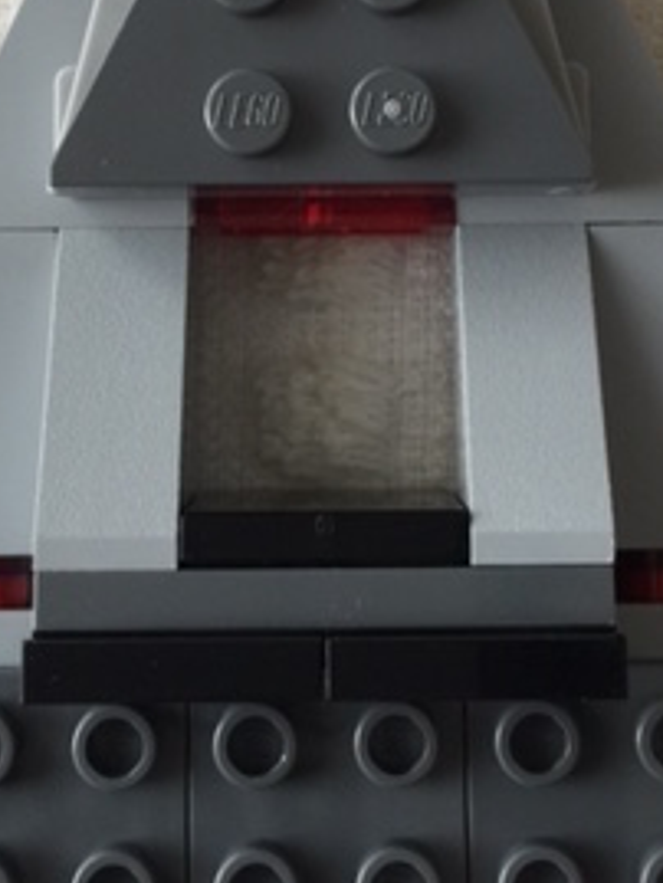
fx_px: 1761
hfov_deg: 21.3
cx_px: 341
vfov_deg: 27.5
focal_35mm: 69
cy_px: 164
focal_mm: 4.15
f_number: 2.2
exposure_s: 1/15
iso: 40
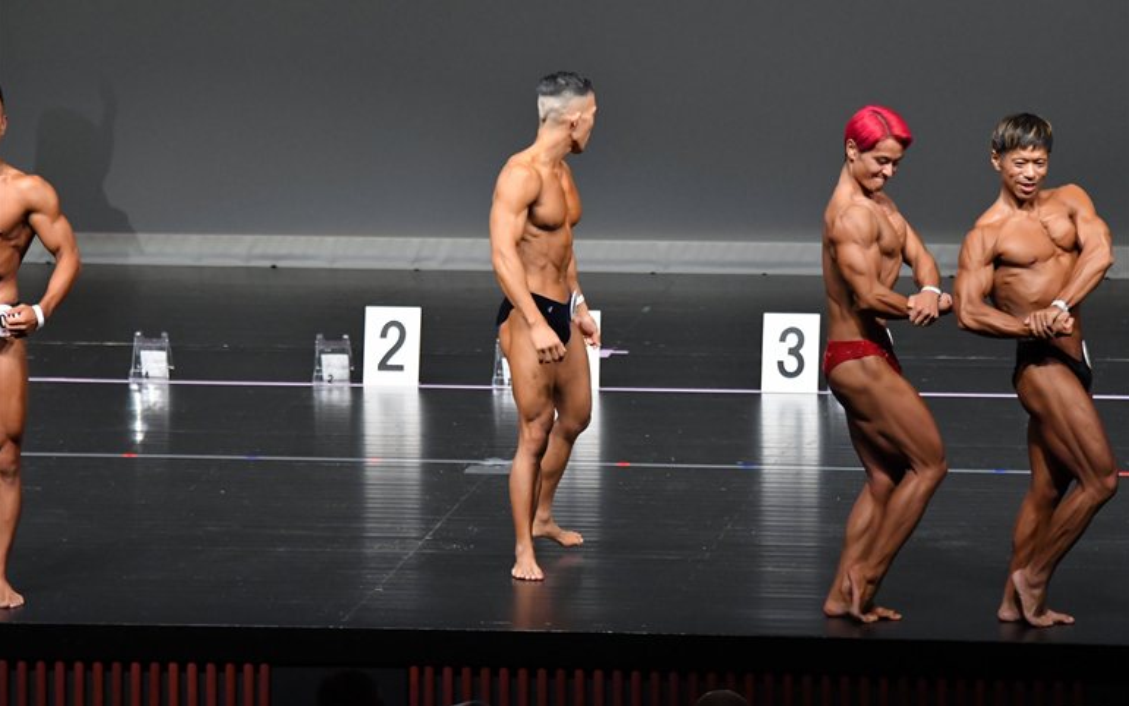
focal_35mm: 261
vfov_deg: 5.0
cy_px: 366
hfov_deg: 8.0
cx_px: 564
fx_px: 8031
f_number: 5.6
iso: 5000
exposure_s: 1/400
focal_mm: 170
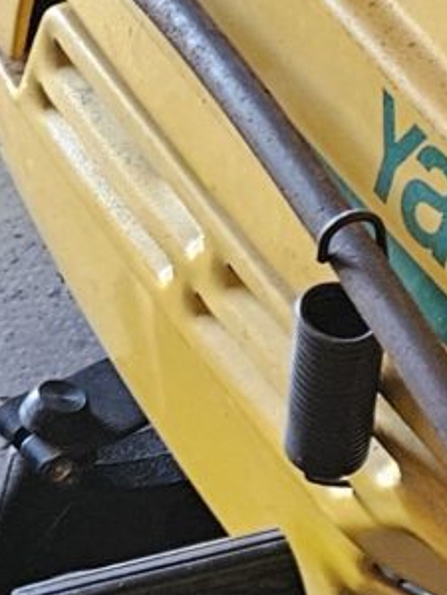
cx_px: 1103
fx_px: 2703
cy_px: 968
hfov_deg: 8.6
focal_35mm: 157
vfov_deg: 11.9
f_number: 1.8
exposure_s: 1/33.3
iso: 640
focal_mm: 5.4
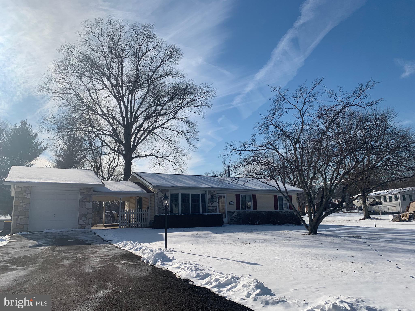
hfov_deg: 67.3
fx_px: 312
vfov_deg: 53.1
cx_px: 208
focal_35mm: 26
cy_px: 156
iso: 25
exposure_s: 1/5714
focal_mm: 4.25
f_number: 1.8
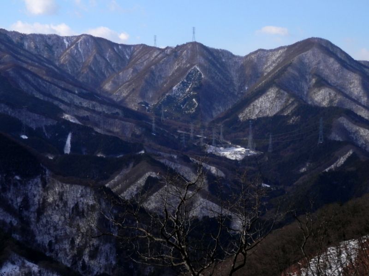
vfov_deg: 18.4
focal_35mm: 80
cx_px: 184
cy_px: 138
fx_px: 853
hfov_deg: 24.4
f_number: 4.6
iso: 80
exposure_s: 1/800
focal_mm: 14.4
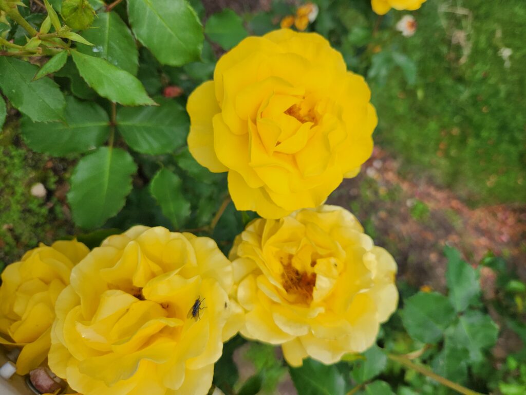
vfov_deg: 58.9
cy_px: 198
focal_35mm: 23
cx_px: 263
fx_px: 349
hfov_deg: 73.9
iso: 20
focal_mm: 5.4
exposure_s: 1/1480
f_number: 1.8
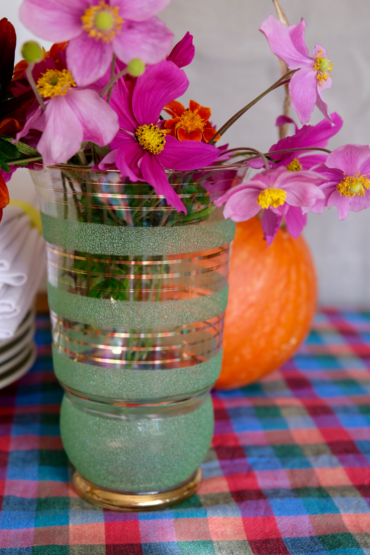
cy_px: 264
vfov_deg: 34.5
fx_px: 894
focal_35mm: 58
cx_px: 157
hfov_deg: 23.4
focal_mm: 32.9
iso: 400
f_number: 4
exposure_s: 1/125
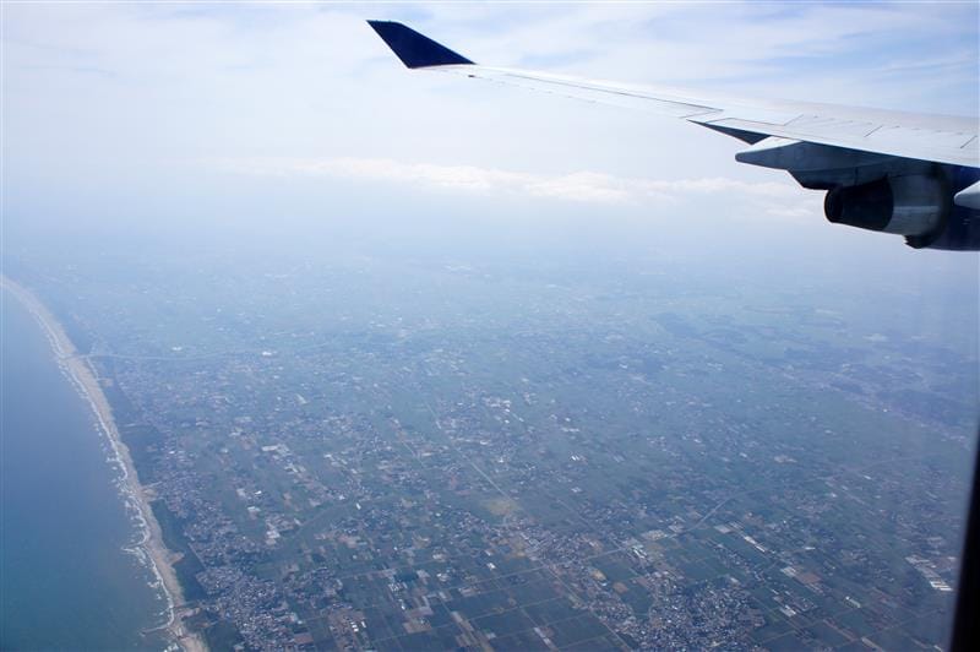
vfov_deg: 47.9
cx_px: 490
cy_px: 326
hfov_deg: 67.4
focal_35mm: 27
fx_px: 734
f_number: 11
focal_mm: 18
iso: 250
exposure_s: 1/250
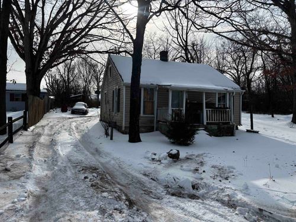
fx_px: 222
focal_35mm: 26
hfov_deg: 67.3
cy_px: 111
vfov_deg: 53.1
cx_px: 148
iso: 50
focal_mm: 5.96
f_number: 1.6
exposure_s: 1/4630
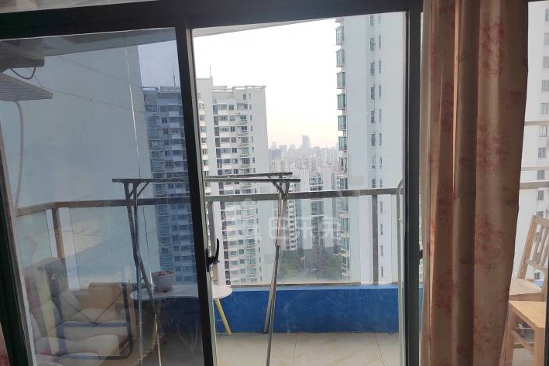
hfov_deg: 67.4
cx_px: 280
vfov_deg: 47.7
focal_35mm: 27
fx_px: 412
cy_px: 220
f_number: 1.9
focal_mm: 5.52
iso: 153
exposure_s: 1/100
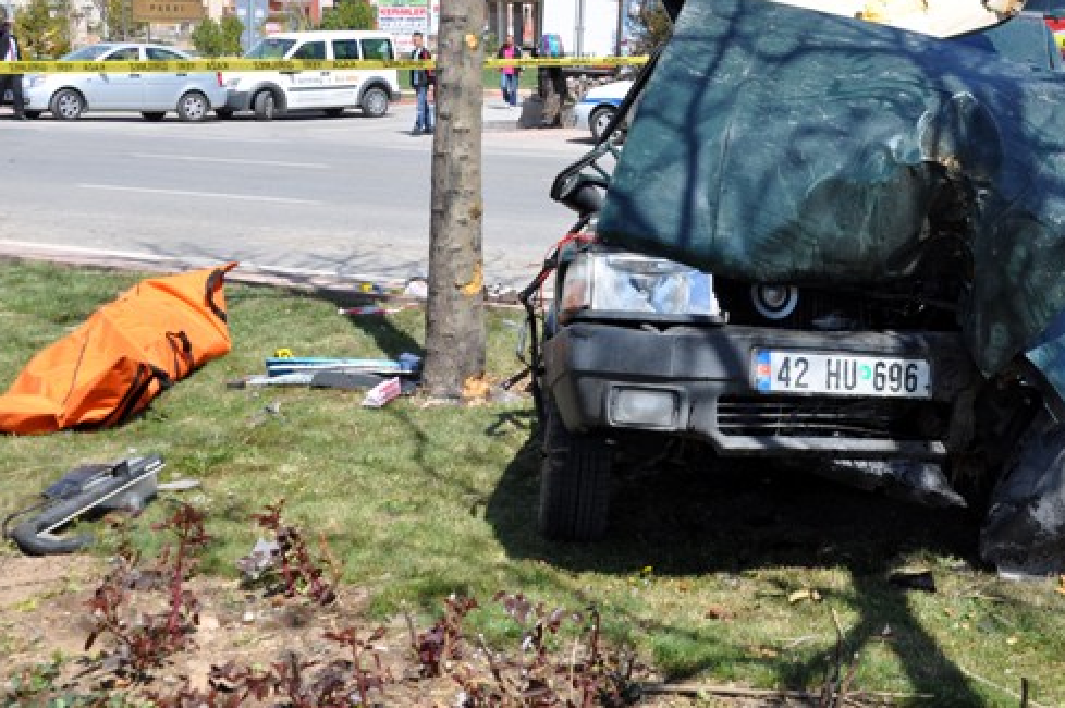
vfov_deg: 24.5
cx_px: 592
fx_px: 1625
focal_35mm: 55
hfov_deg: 36.2
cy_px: 254
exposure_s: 1/320
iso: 200
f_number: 9
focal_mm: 28
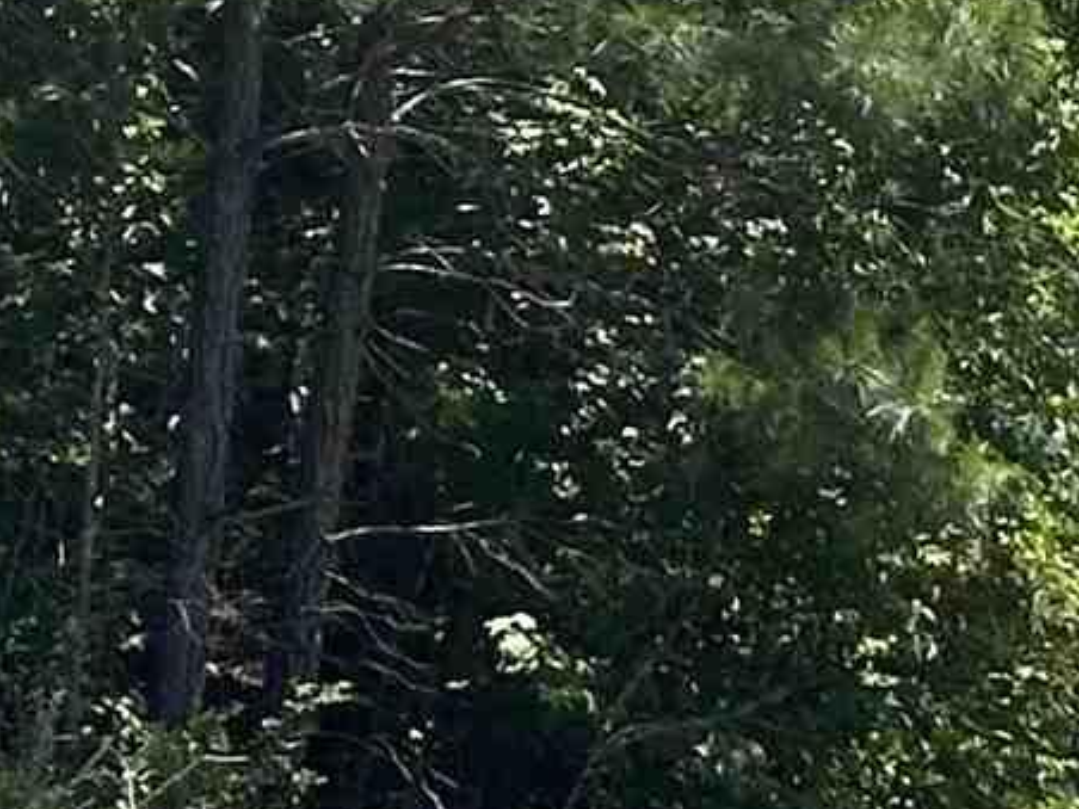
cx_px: 2879
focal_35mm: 326
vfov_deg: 4.5
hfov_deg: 5.8
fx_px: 10162
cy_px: -263
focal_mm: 6.86
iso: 64
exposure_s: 1/3058
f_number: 1.78
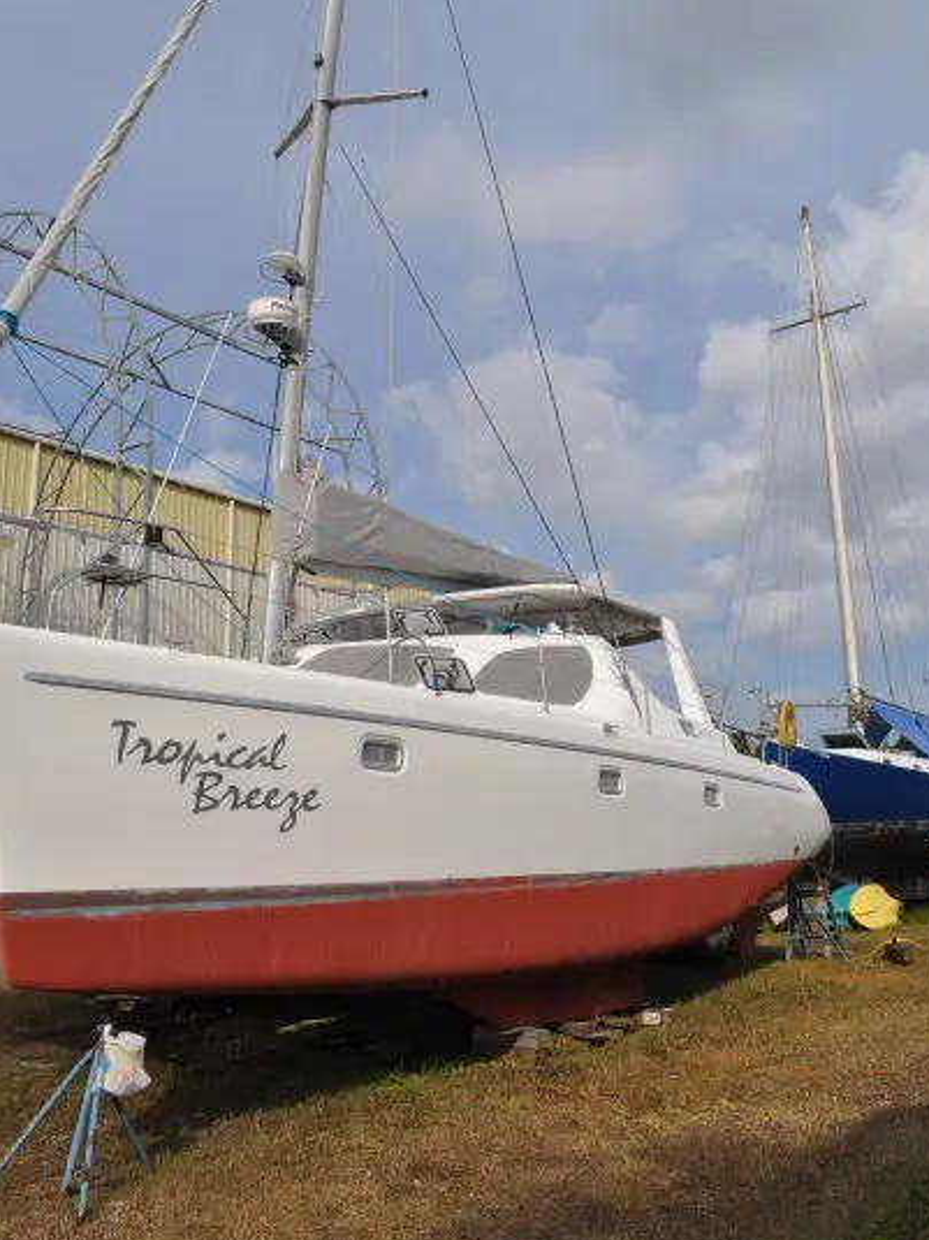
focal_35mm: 31
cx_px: 453
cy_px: 515
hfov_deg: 45.4
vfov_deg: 58.0
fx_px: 1110
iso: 200
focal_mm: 18
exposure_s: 1/500
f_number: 11
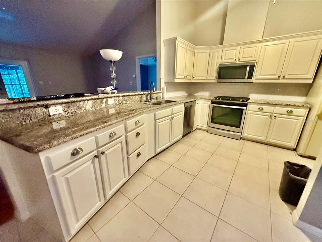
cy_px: 121
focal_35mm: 14
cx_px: 161
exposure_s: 1/60
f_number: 2.2
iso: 1000
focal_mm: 2.22
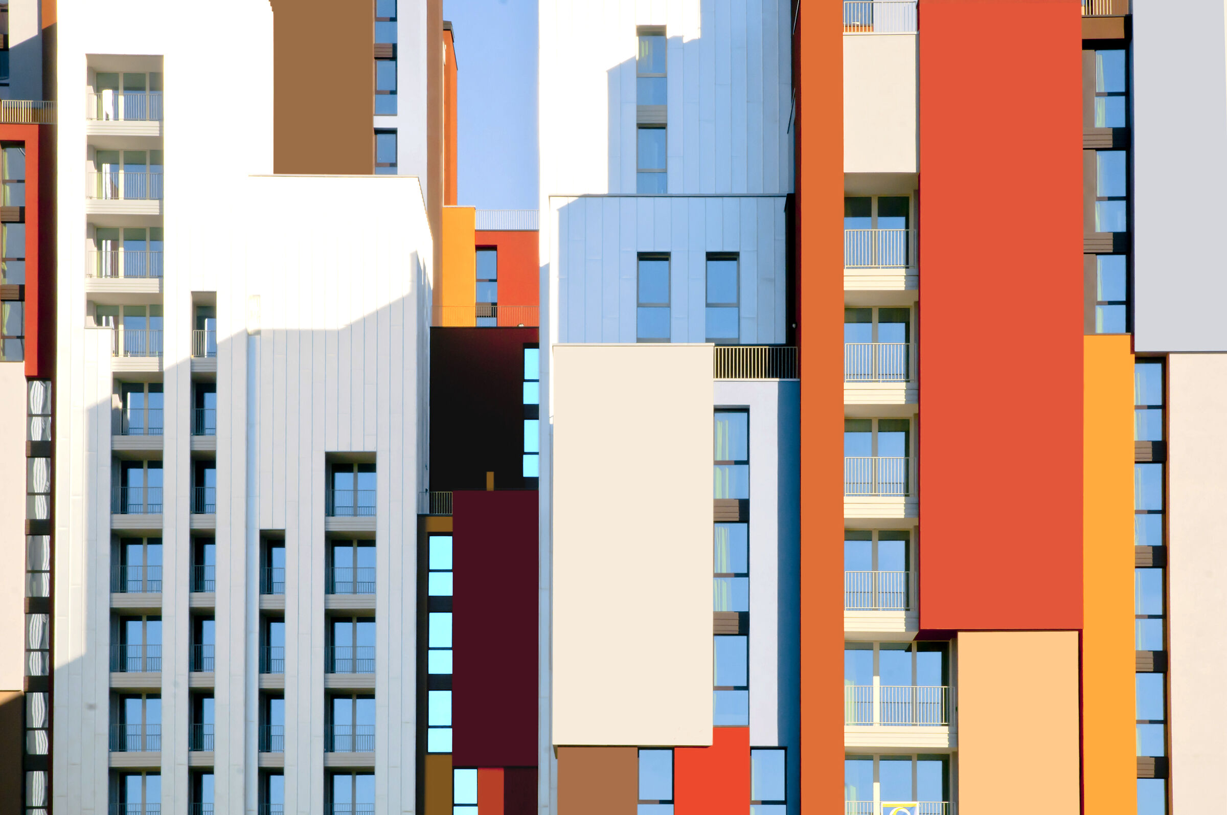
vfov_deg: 17.4
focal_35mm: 78
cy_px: 408
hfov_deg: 26.0
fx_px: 2655
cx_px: 614
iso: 200
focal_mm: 52
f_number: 18
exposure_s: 1/250
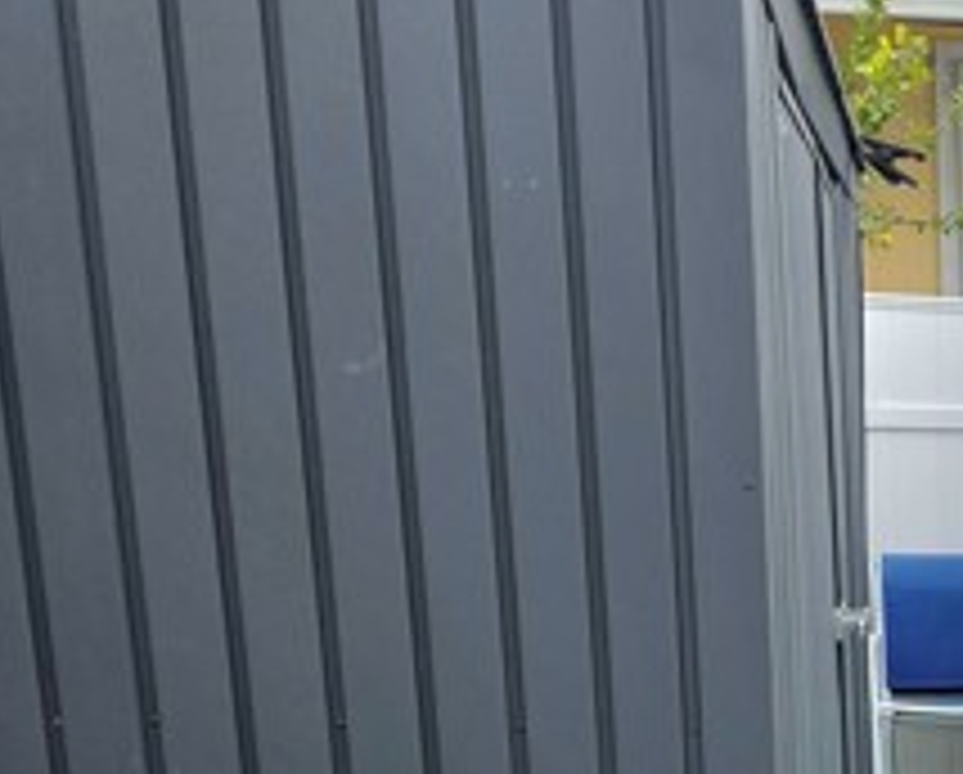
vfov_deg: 21.1
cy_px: 958
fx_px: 1913
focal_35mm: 67
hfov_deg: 23.6
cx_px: 1368
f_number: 1.7
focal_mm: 6.3
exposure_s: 1/3333
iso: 80
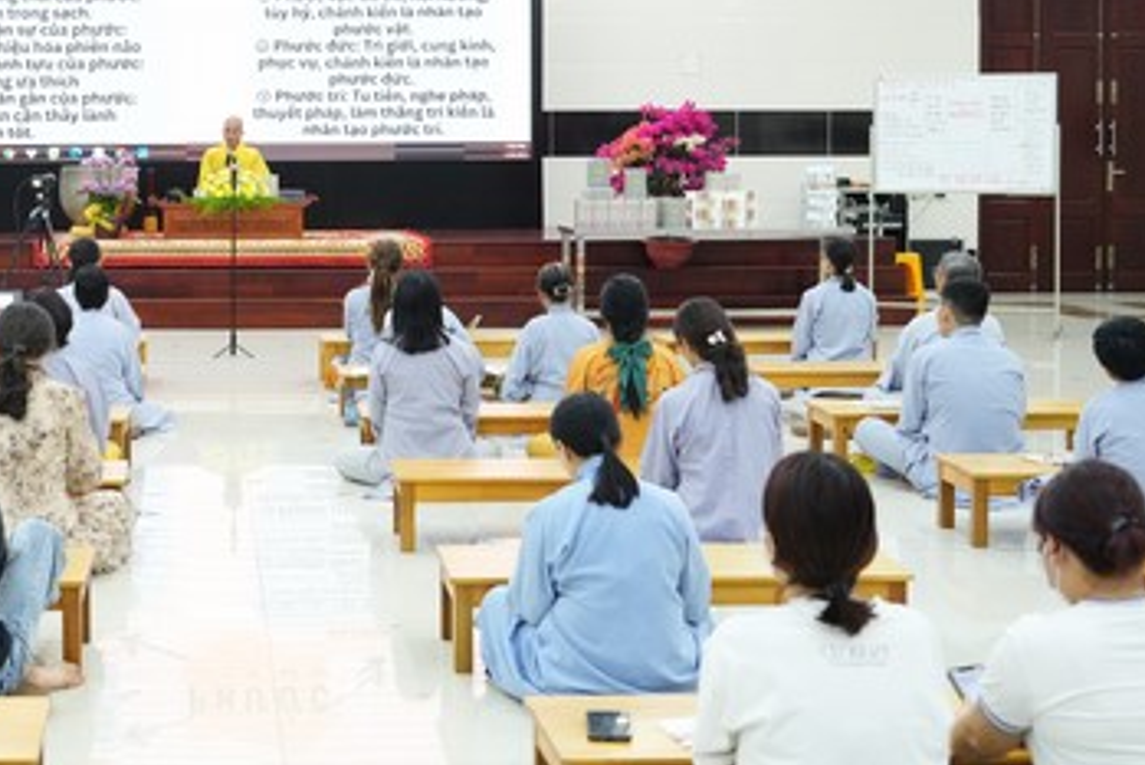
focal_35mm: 67
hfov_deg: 29.4
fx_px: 2132
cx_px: 236
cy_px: 218
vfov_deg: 20.2
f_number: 3.5
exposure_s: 1/250
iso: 6400
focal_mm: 36
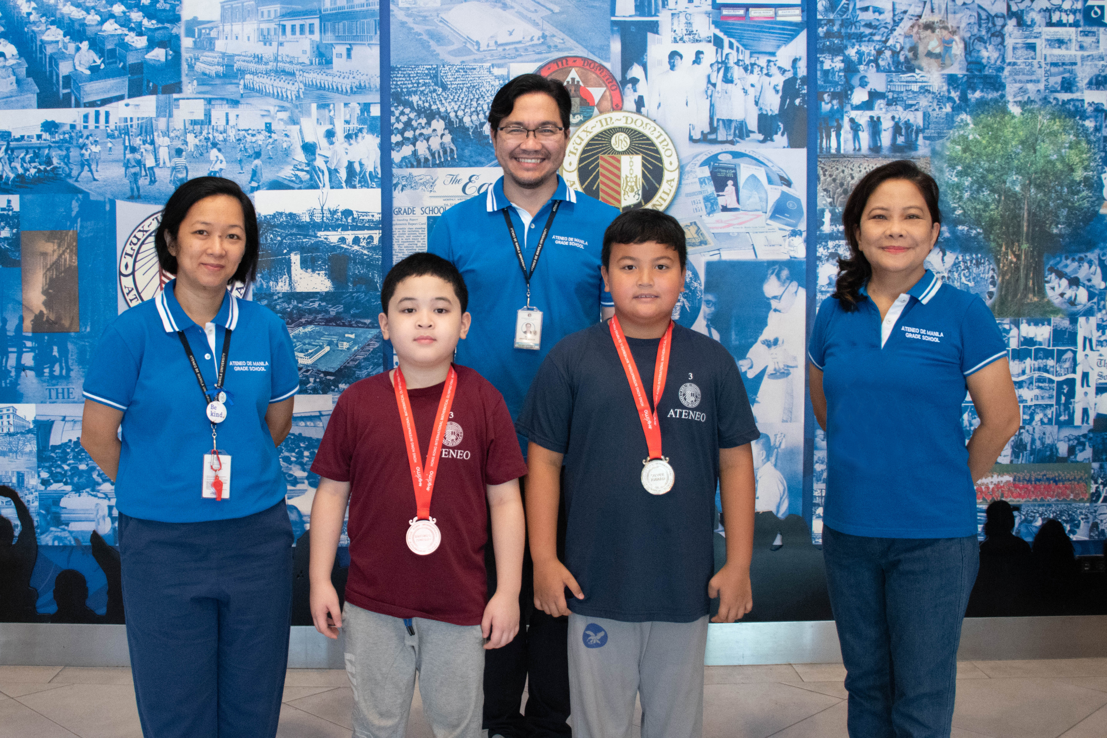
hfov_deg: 67.4
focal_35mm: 27
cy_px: 369
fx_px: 830
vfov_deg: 47.9
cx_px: 554
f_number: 3.5
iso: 1600
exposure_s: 1/60
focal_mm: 18
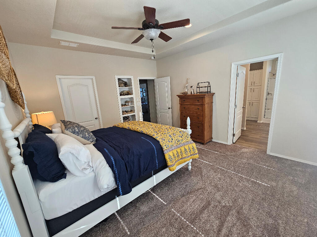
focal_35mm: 13
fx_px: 119
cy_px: 118
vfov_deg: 89.9
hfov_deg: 106.2
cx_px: 158
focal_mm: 2.2
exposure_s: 1/60
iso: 80
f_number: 2.2
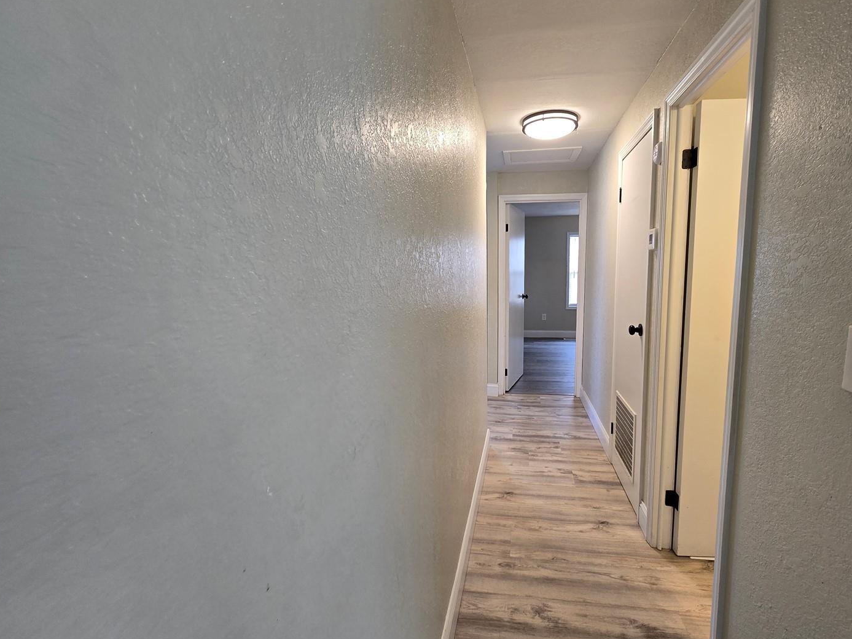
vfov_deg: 81.7
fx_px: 369
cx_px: 473
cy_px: 323
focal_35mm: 15
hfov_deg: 97.8
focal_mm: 2.2
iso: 100
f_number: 2.2
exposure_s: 1/60
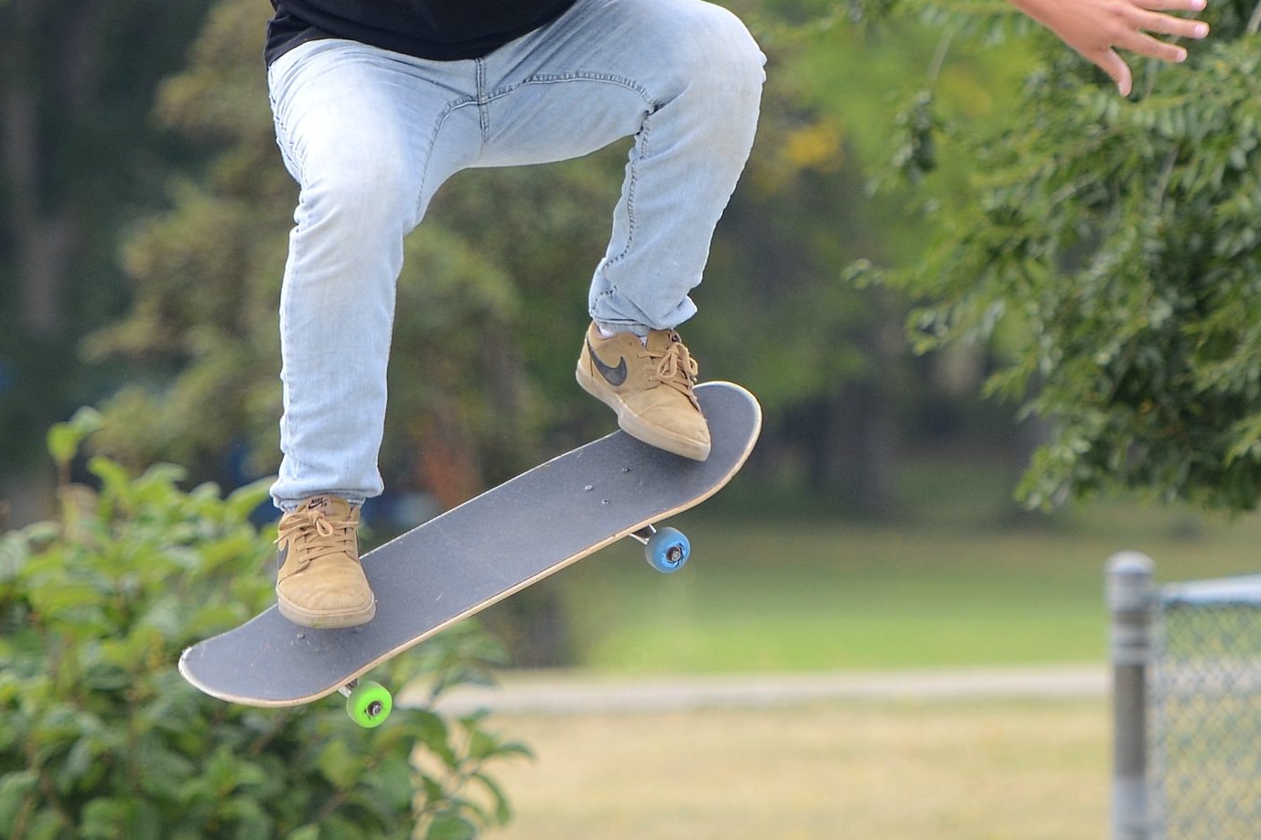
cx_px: 632
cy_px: 229
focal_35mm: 440
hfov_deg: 4.7
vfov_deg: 3.1
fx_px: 15411
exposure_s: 1/800
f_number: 2.8
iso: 200
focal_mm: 135
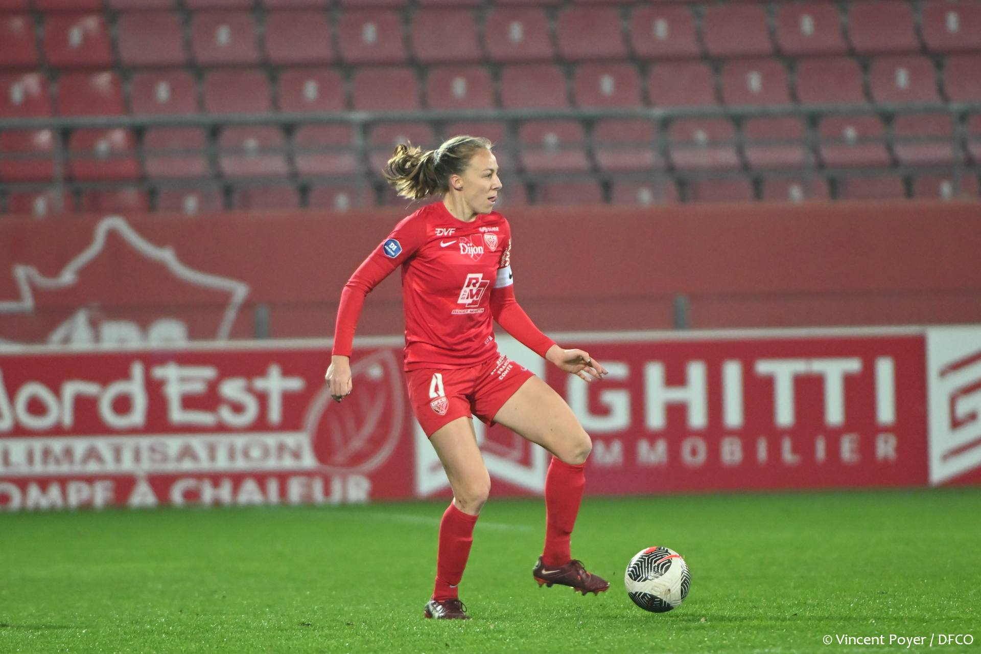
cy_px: 327
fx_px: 16345
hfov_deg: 3.4
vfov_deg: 2.3
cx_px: 490
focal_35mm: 600
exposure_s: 1/800
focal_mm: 400
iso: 3200
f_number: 4
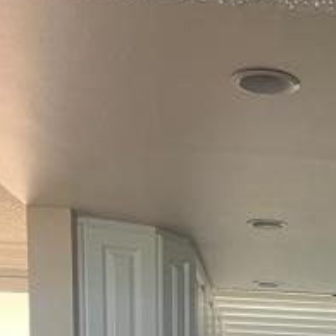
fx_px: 933
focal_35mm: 85
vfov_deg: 18.0
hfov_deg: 19.2
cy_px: 515
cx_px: 408
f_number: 1.6
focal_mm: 5.1
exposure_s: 1/60
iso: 80
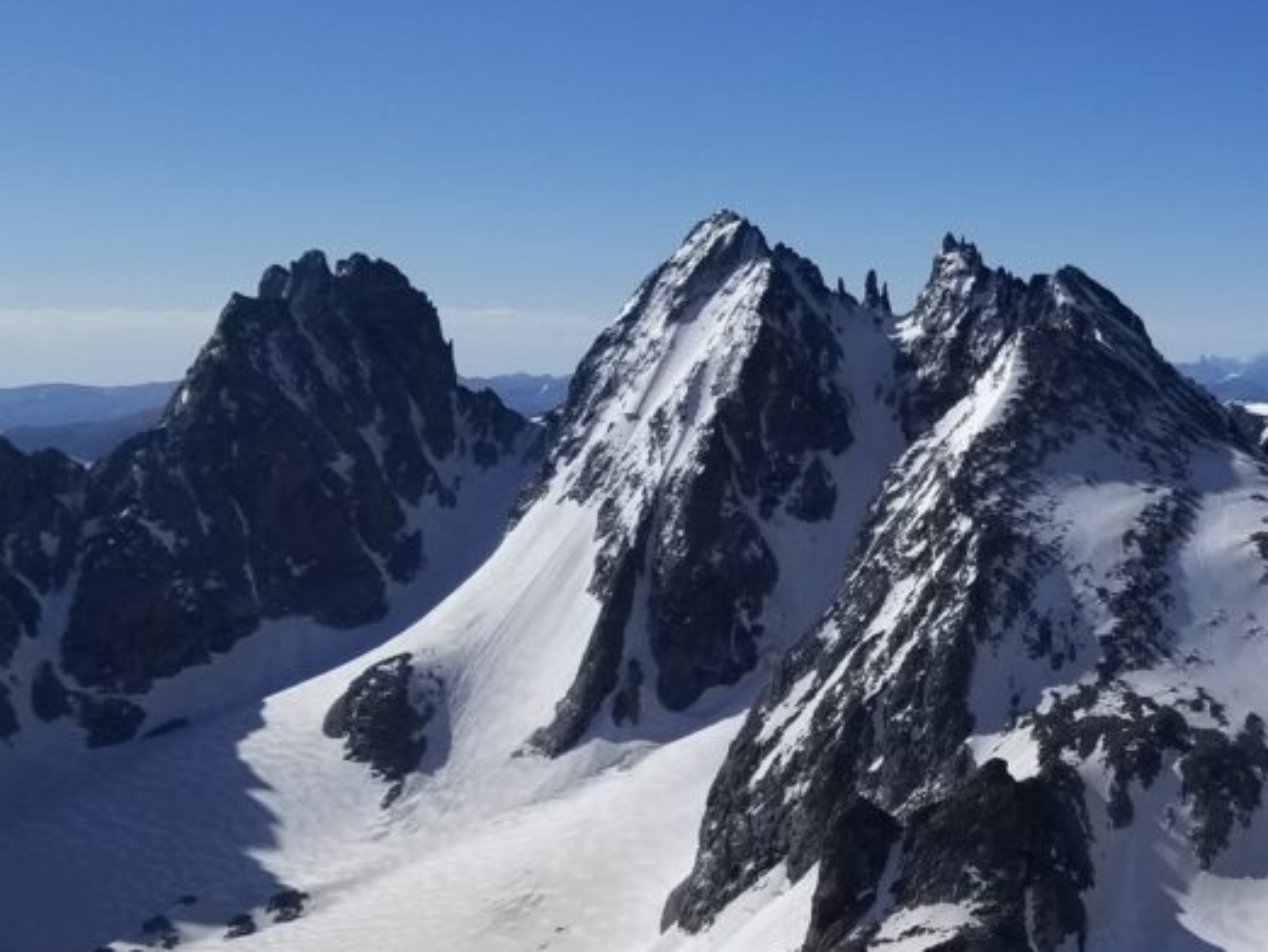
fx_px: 1869
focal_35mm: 51
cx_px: 1195
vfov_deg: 27.2
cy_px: 918
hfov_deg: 34.8
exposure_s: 1/8475
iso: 50
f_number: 1.7
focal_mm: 4.25
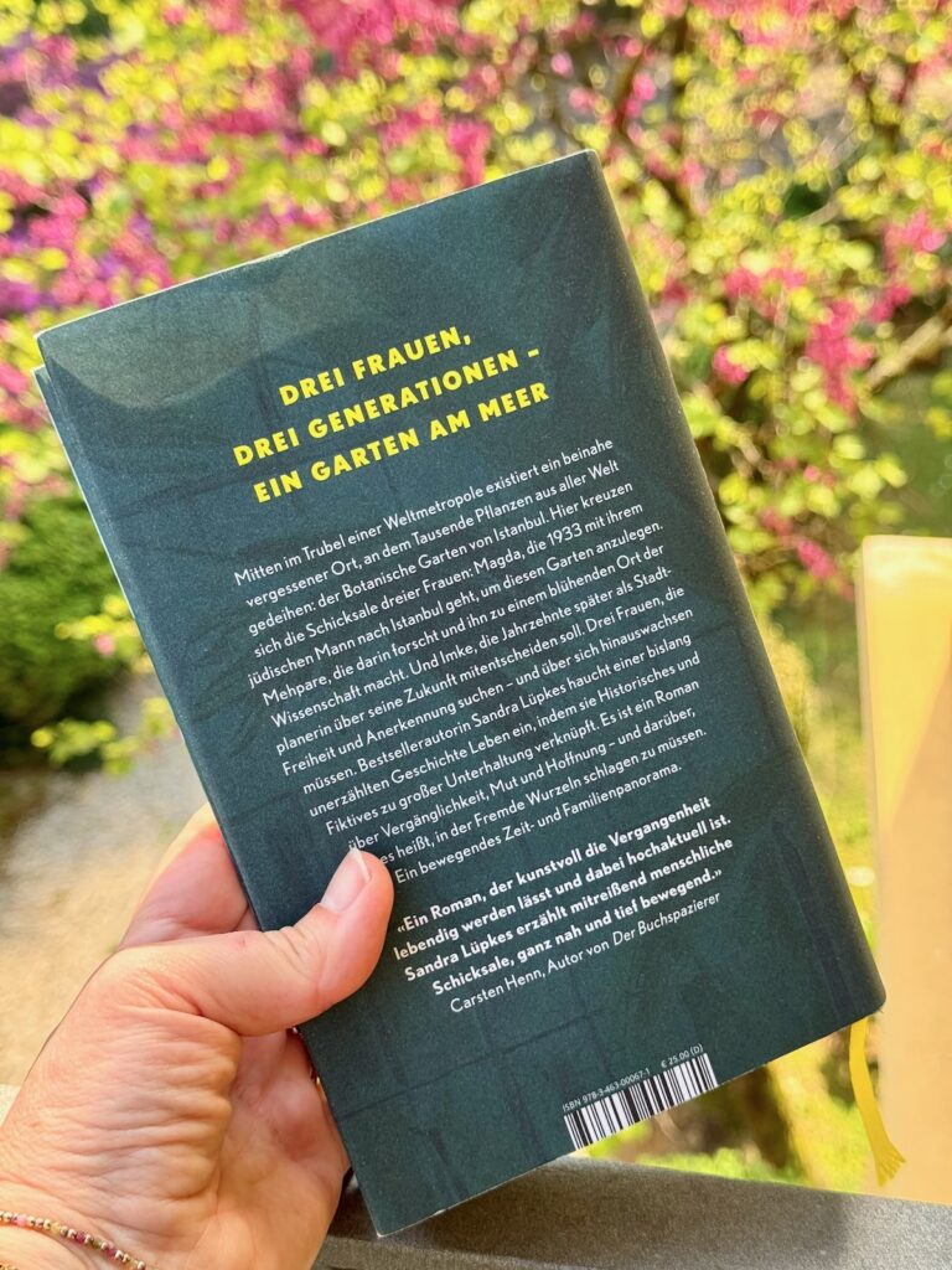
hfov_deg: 30.3
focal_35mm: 48
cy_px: 635
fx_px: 1760
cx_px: 476
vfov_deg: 39.7
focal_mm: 6.76
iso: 64
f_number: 1.78
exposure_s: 1/514
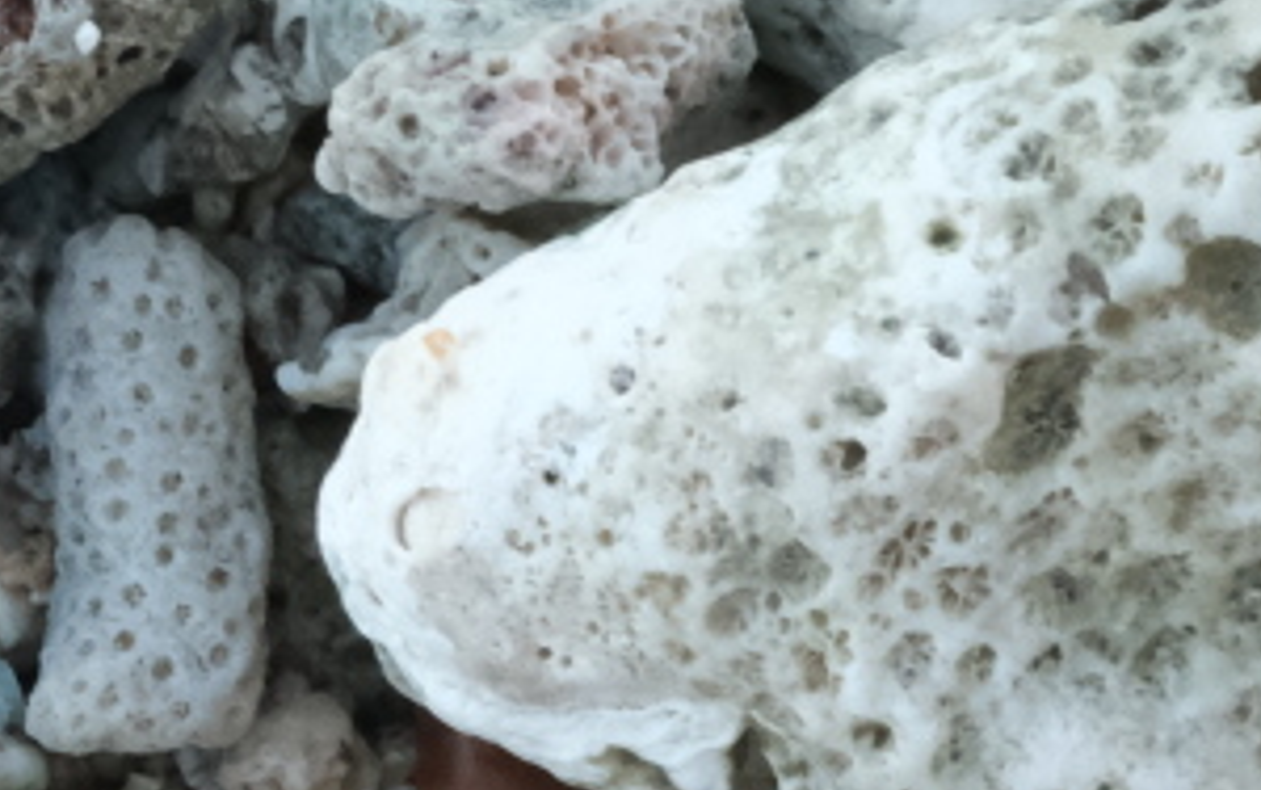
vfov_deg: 2.6
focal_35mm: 495
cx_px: -954
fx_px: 17024
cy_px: 1475
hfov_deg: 4.2
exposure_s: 1/180
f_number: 16
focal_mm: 60
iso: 4000
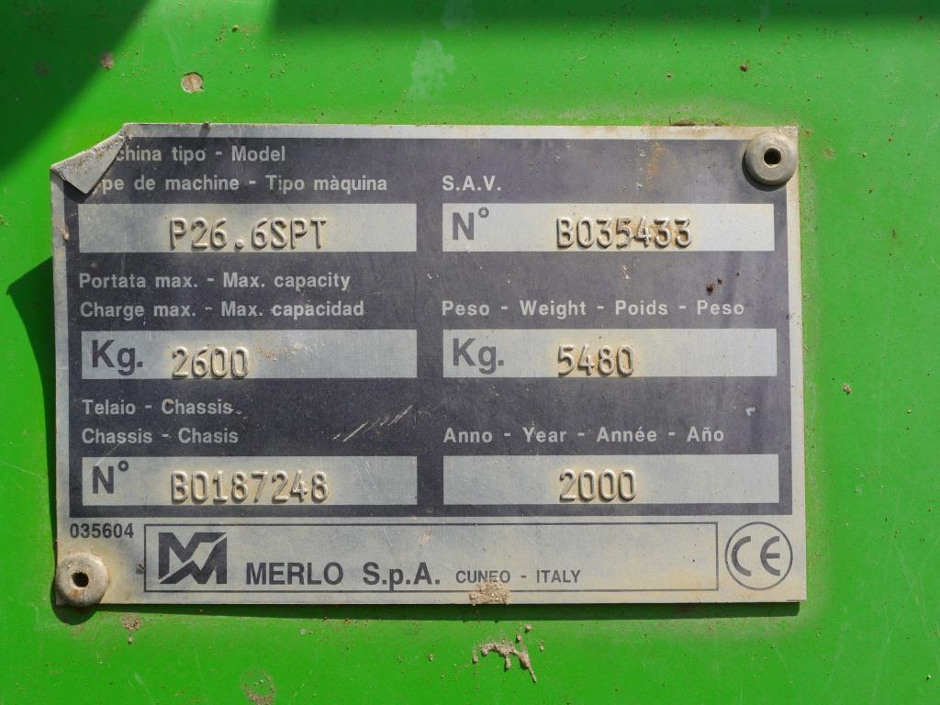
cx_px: 470
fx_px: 1412
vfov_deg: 28.0
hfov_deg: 36.8
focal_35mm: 52
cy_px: 352
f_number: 9
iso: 160
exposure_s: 1/400
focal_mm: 26
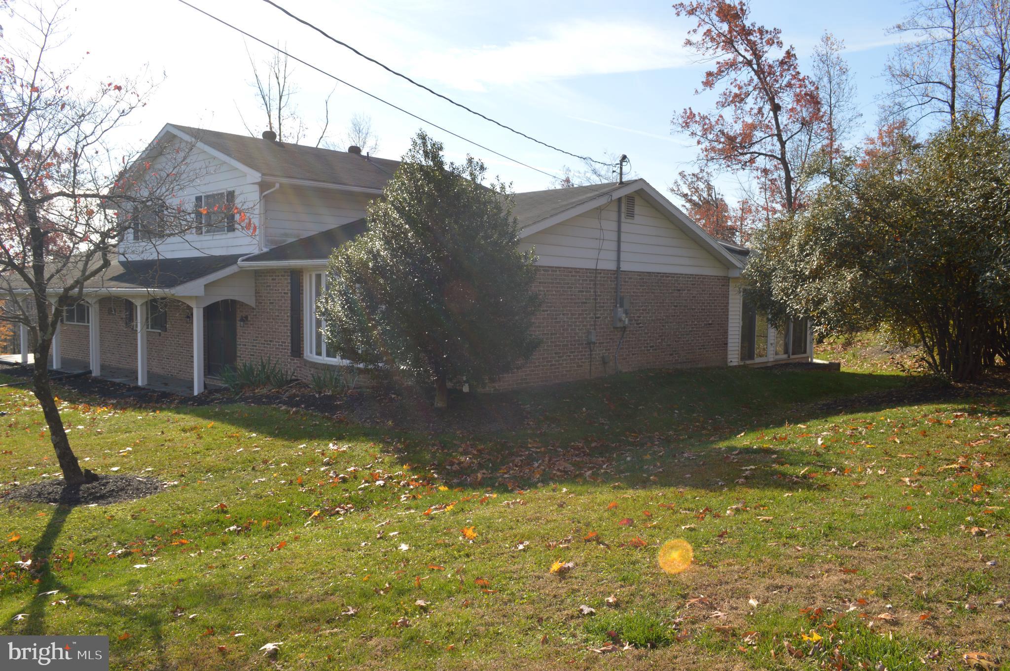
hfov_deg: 67.4
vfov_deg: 47.8
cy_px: 336
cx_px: 505
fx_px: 757
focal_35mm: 27
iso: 100
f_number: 7.1
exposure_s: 1/200
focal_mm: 18
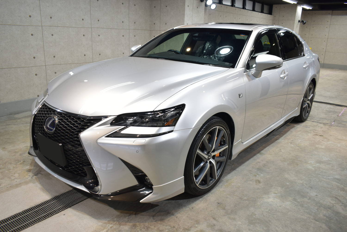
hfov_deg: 61.9
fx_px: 289
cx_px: 174
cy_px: 116
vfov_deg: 43.6
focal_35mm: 30
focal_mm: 20
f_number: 3.5
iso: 400
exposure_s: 1/80
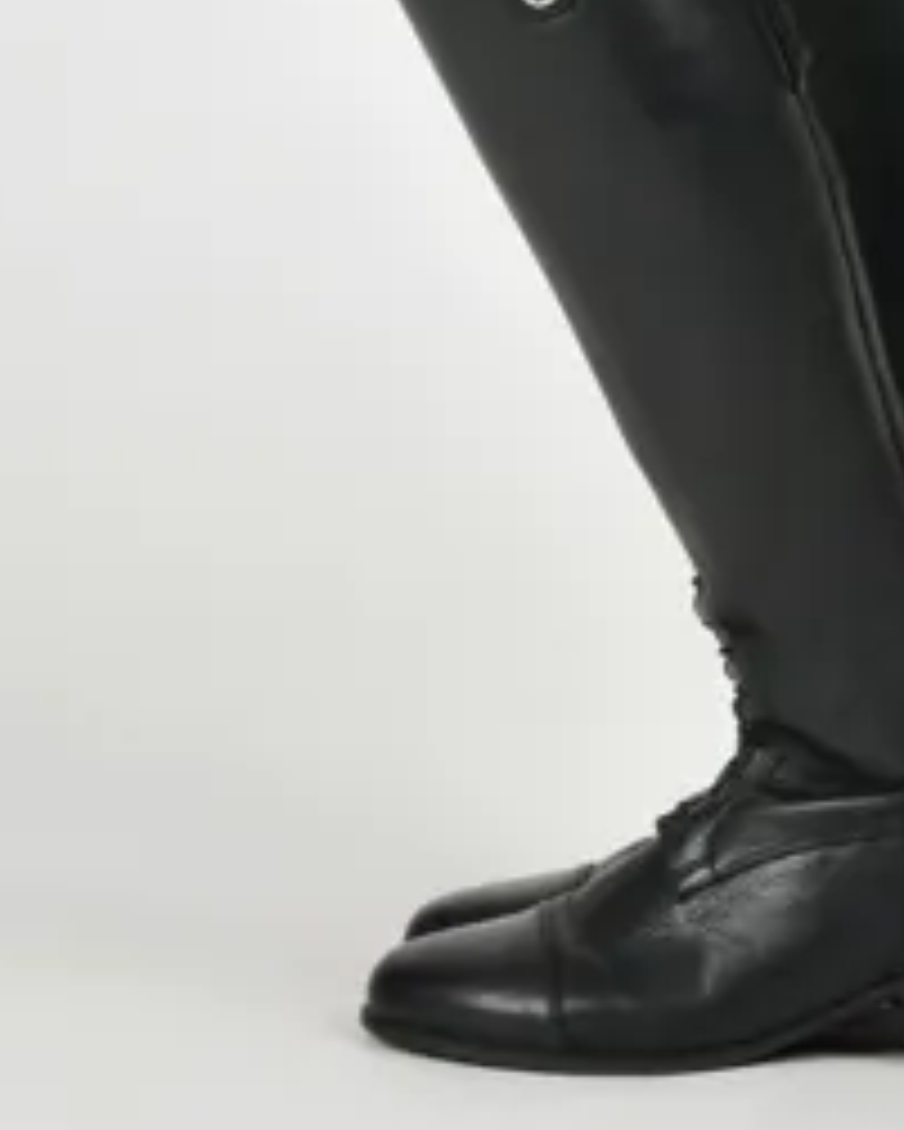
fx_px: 10495
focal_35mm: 314
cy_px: -1292
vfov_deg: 6.0
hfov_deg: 4.9
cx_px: 931
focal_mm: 70
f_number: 5.6
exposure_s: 1/160
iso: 125
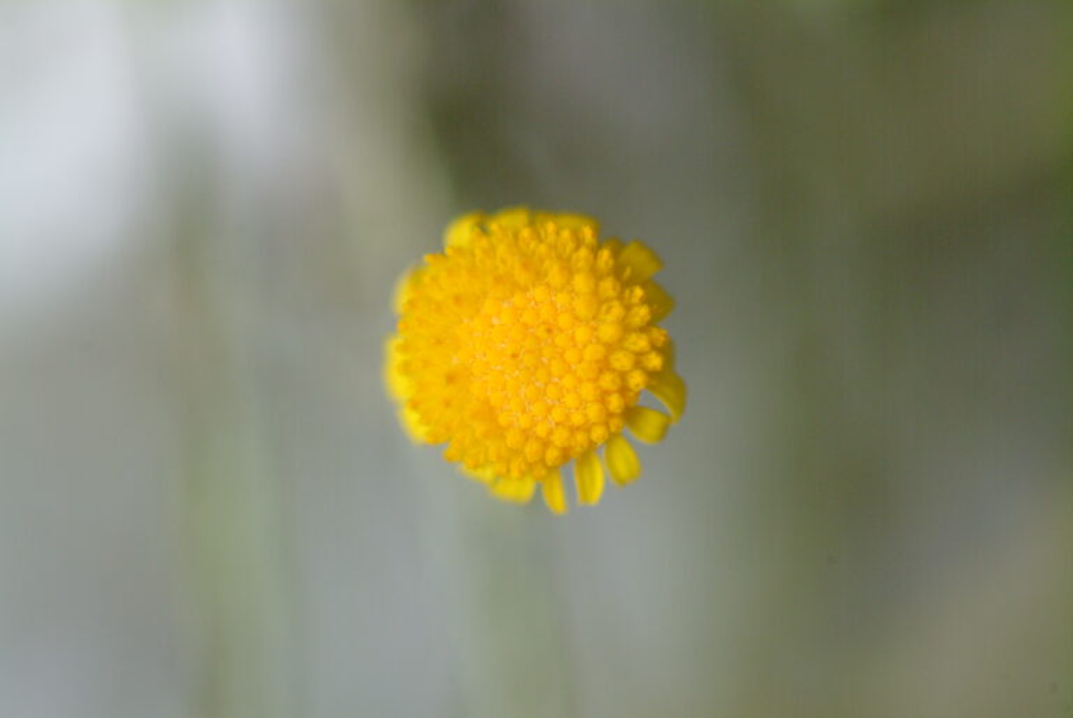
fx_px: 4700
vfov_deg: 8.7
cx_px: 536
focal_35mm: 158
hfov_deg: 13.0
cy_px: 359
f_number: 5
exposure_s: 1/60
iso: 200
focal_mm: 105
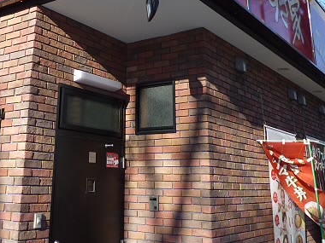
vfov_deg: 30.5
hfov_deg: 40.9
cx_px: 119
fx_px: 432
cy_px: 39
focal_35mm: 46
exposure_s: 1/500
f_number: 3.5
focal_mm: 4.4
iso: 100
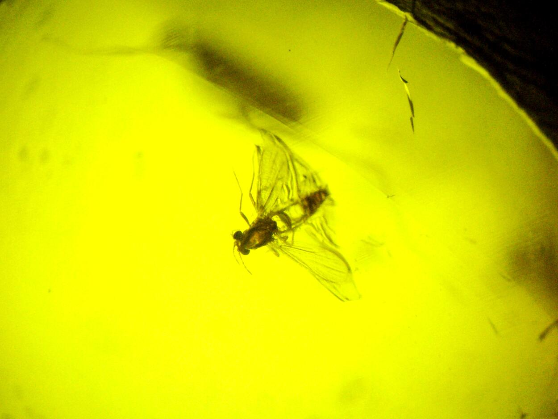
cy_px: 210
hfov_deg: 19.1
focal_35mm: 103
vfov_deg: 14.4
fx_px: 1661
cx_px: 279
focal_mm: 17
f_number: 4.9
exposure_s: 1/320
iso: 400
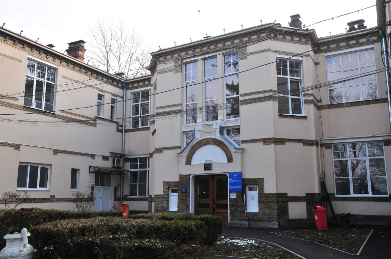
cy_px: 130
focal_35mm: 33
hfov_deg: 57.3
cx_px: 196
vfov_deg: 39.9
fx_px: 358
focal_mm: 22
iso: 400
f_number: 9
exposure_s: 1/250
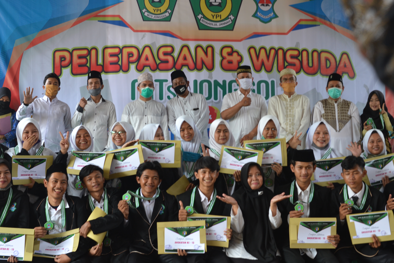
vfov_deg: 25.8
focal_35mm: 52
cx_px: 197
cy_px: 132
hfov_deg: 37.9
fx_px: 575
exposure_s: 1/80
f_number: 4.5
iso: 400
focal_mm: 35
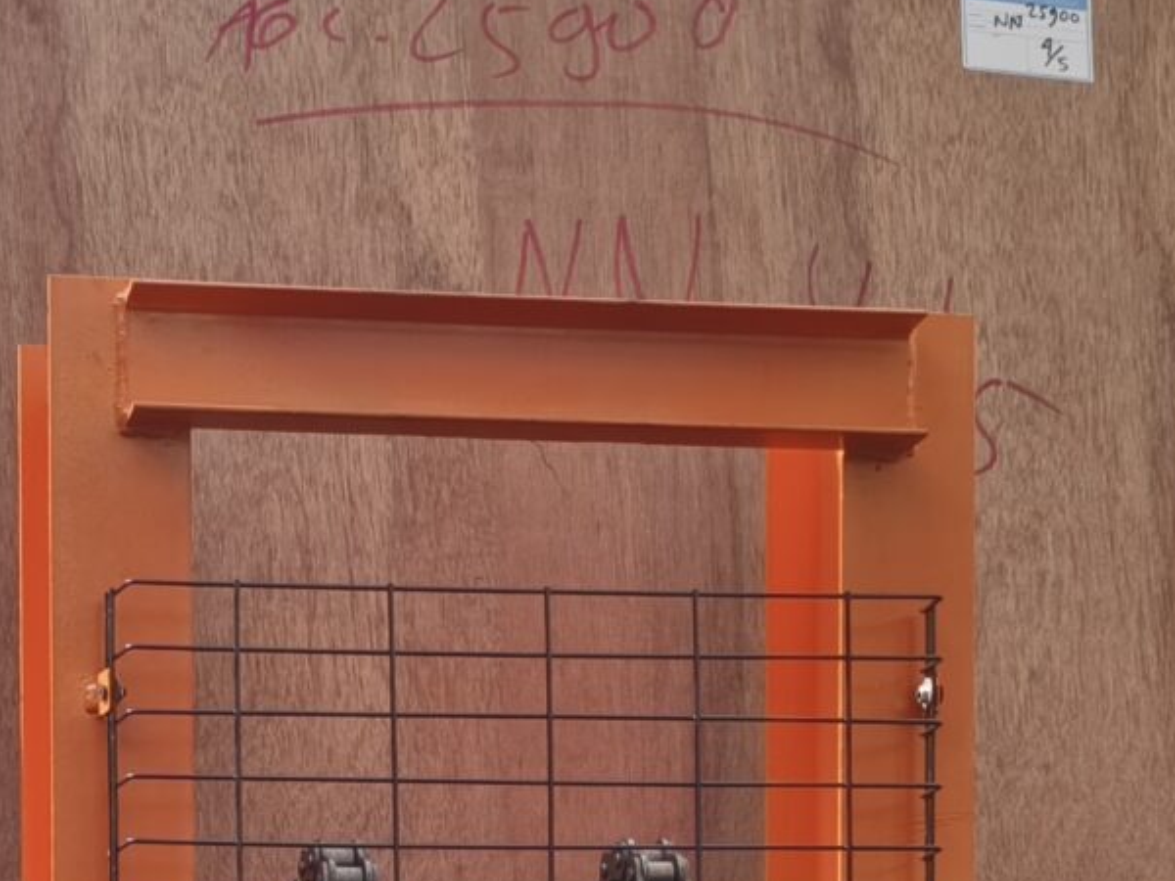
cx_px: 202
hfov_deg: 17.5
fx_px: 3768
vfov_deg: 12.6
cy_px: 1378
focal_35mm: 111
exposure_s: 1/458
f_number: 1.5
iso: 80
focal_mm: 4.94
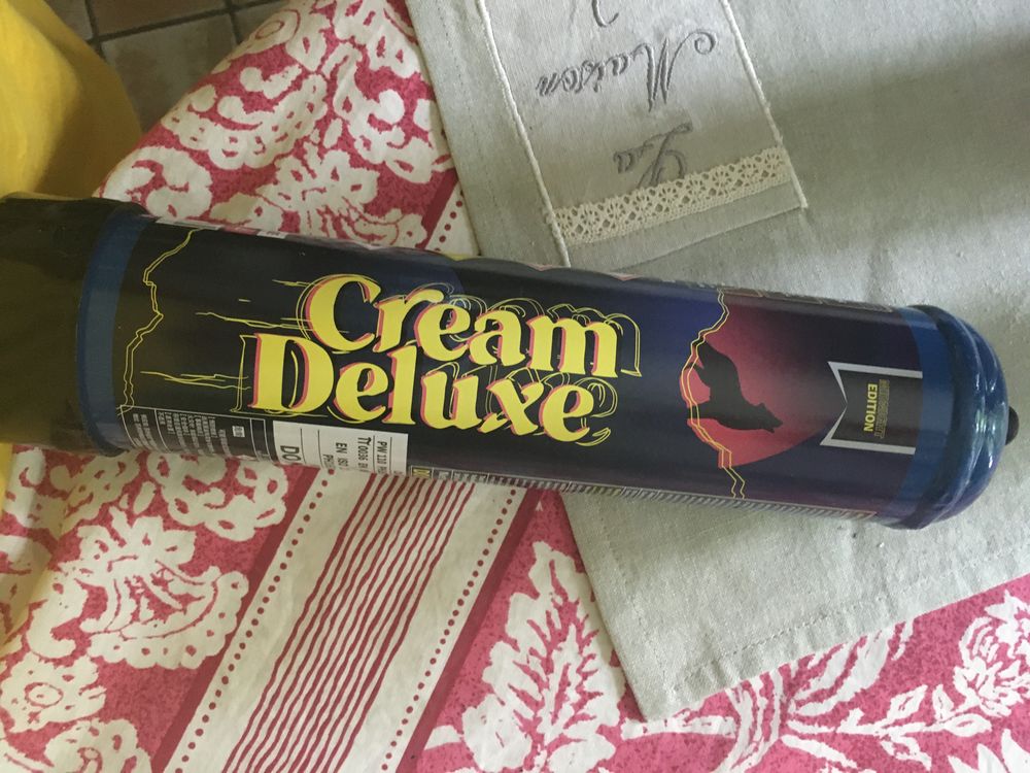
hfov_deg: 61.7
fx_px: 863
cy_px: 386
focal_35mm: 29
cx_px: 515
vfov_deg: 48.2
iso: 400
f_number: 2.2
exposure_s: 1/17
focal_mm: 4.15
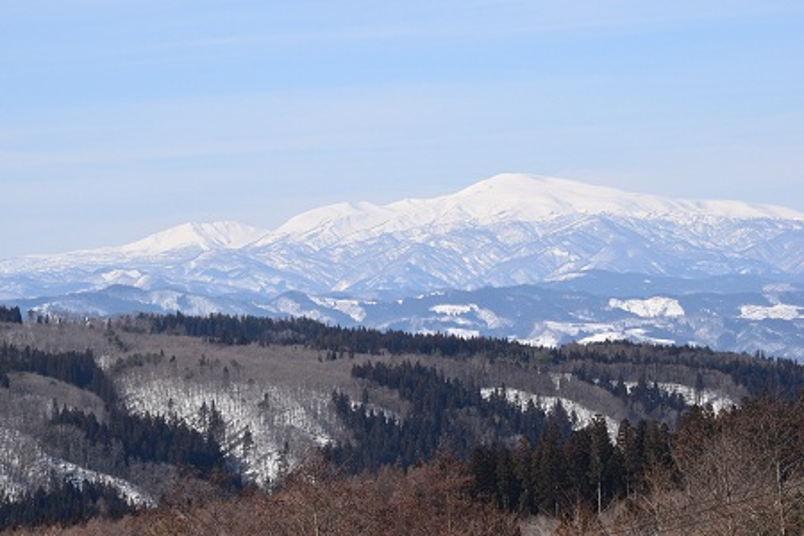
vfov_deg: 11.4
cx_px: 402
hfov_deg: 17.1
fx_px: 2680
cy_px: 268
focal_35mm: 120
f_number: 11
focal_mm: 80
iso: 200
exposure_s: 1/500
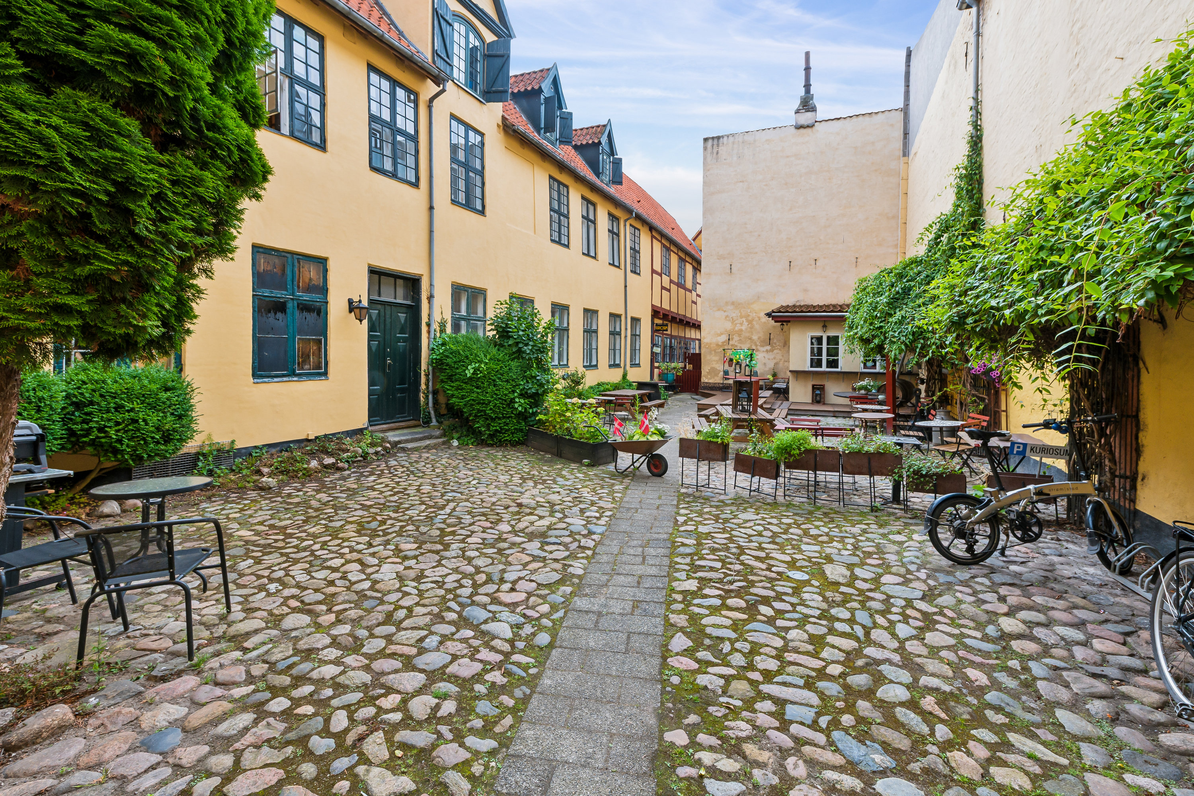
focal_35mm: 16
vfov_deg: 73.7
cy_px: 398
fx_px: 531
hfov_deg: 96.7
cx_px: 597
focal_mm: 16
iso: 450
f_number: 13
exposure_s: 1/125
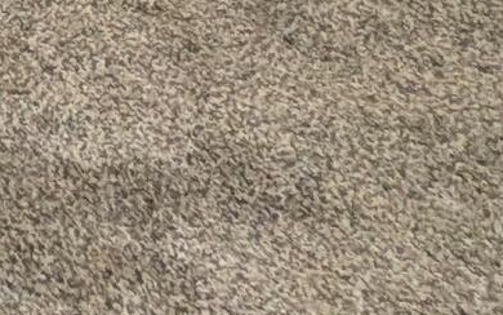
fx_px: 1344
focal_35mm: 98
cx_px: -976
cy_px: -1041
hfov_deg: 11.7
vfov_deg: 7.5
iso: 47
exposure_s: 1/120
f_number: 1.95
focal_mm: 2.23
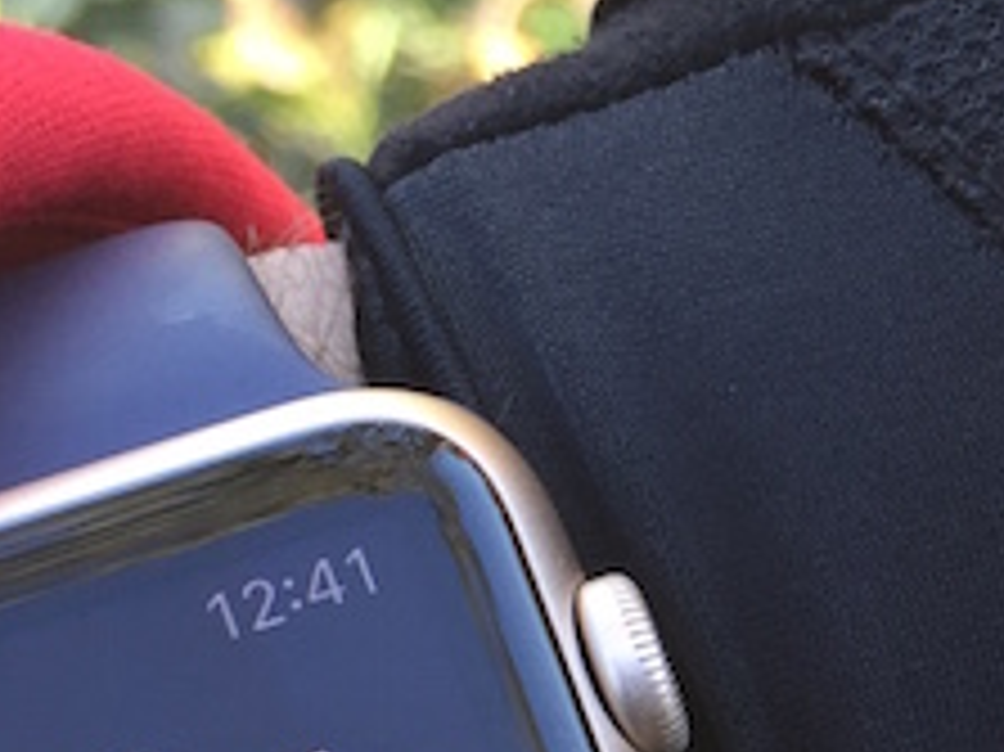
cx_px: 1639
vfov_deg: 11.1
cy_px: 585
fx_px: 3855
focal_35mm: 133
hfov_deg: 13.7
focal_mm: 4.15
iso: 40
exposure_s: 1/100
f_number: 2.2
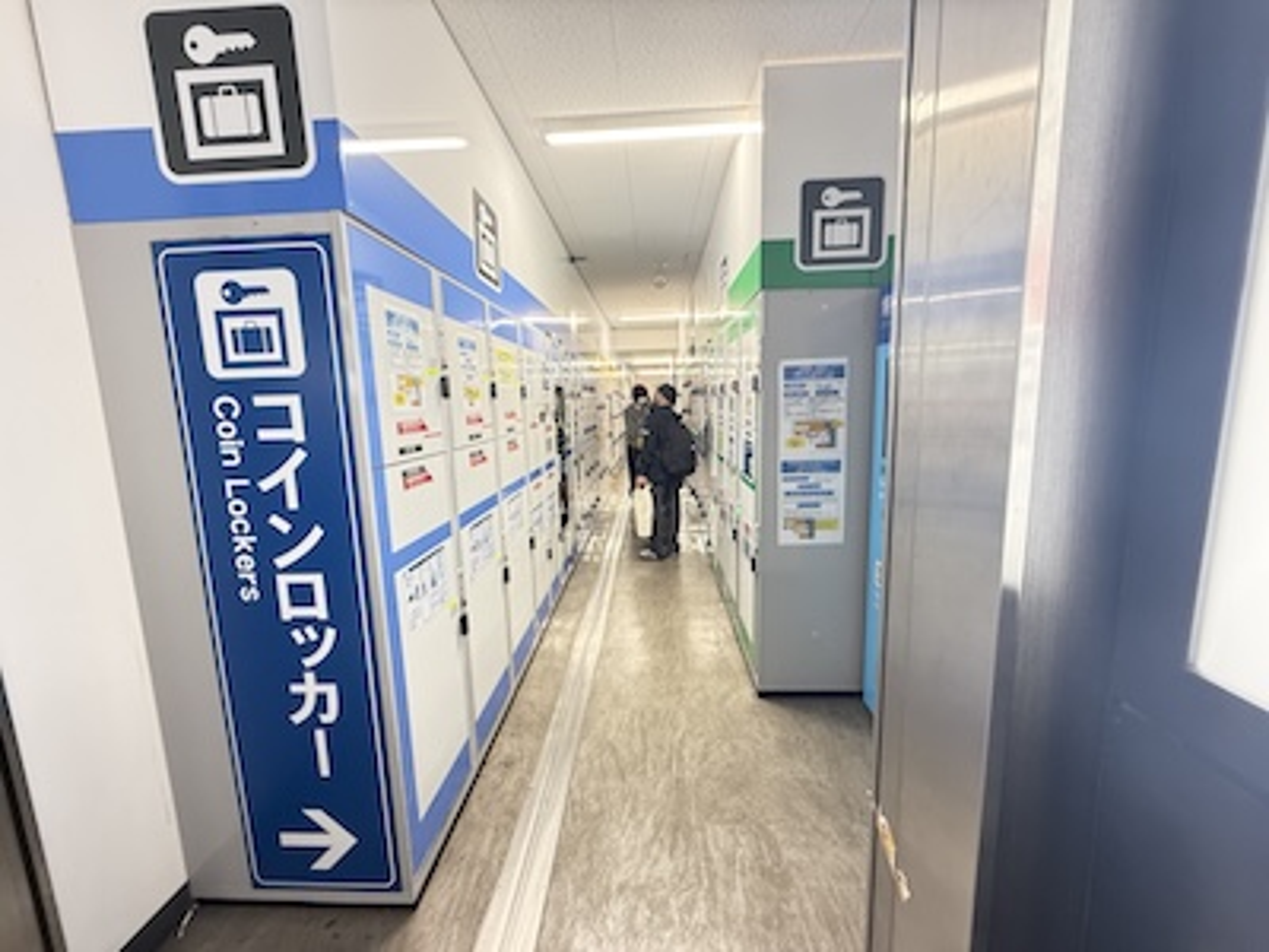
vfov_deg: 85.7
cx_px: 634
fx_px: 513
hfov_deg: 102.1
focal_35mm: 14
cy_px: 476
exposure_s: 1/60
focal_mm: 2.22
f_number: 2.2
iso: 500
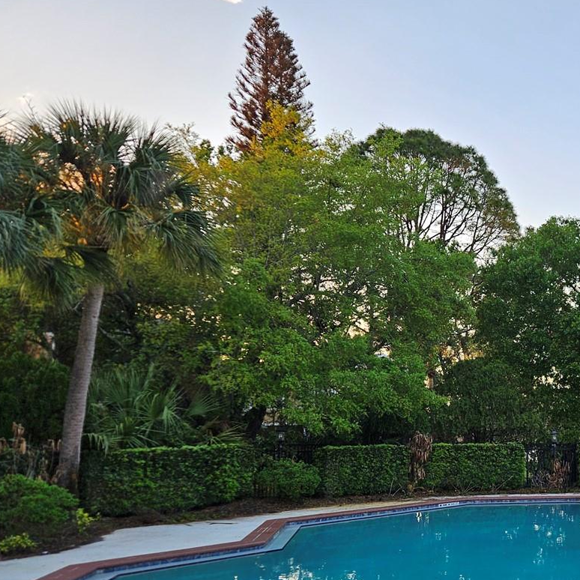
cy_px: 372
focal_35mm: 42
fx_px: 796
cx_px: 531
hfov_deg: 37.2
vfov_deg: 39.7
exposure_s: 1/180
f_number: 1.8
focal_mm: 5.4
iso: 25
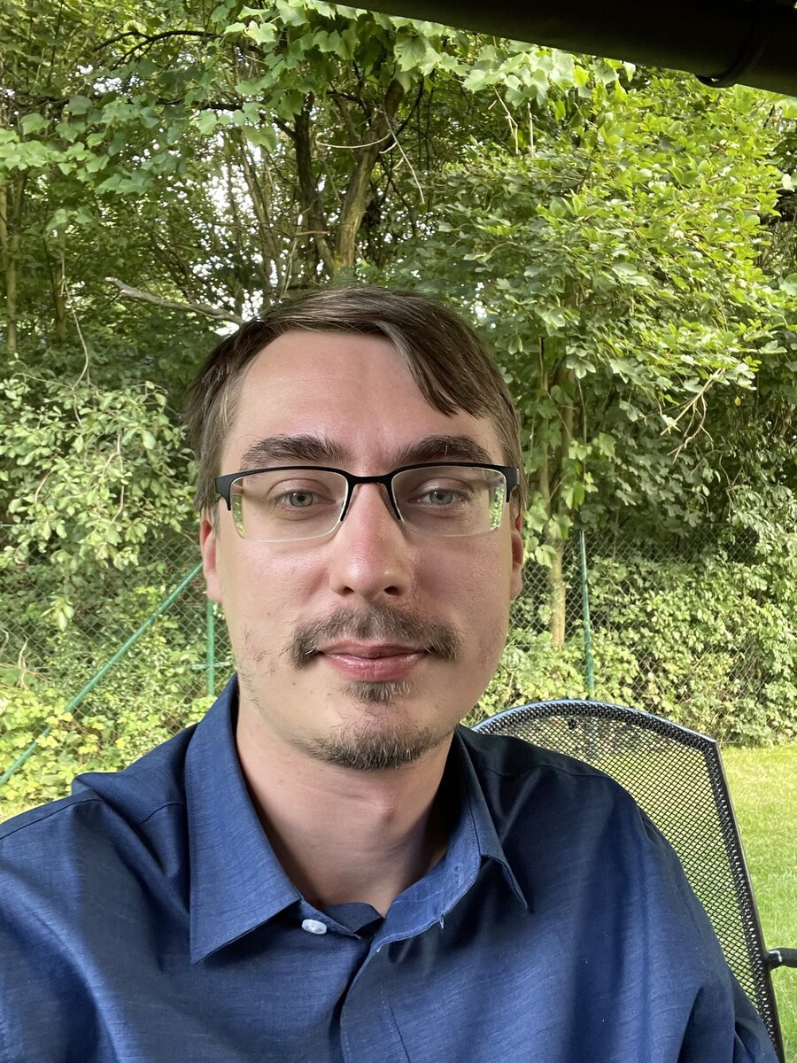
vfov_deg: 60.0
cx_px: 398
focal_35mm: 30
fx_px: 921
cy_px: 532
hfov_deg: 46.8
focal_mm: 2.71
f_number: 2.2
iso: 160
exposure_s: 1/60
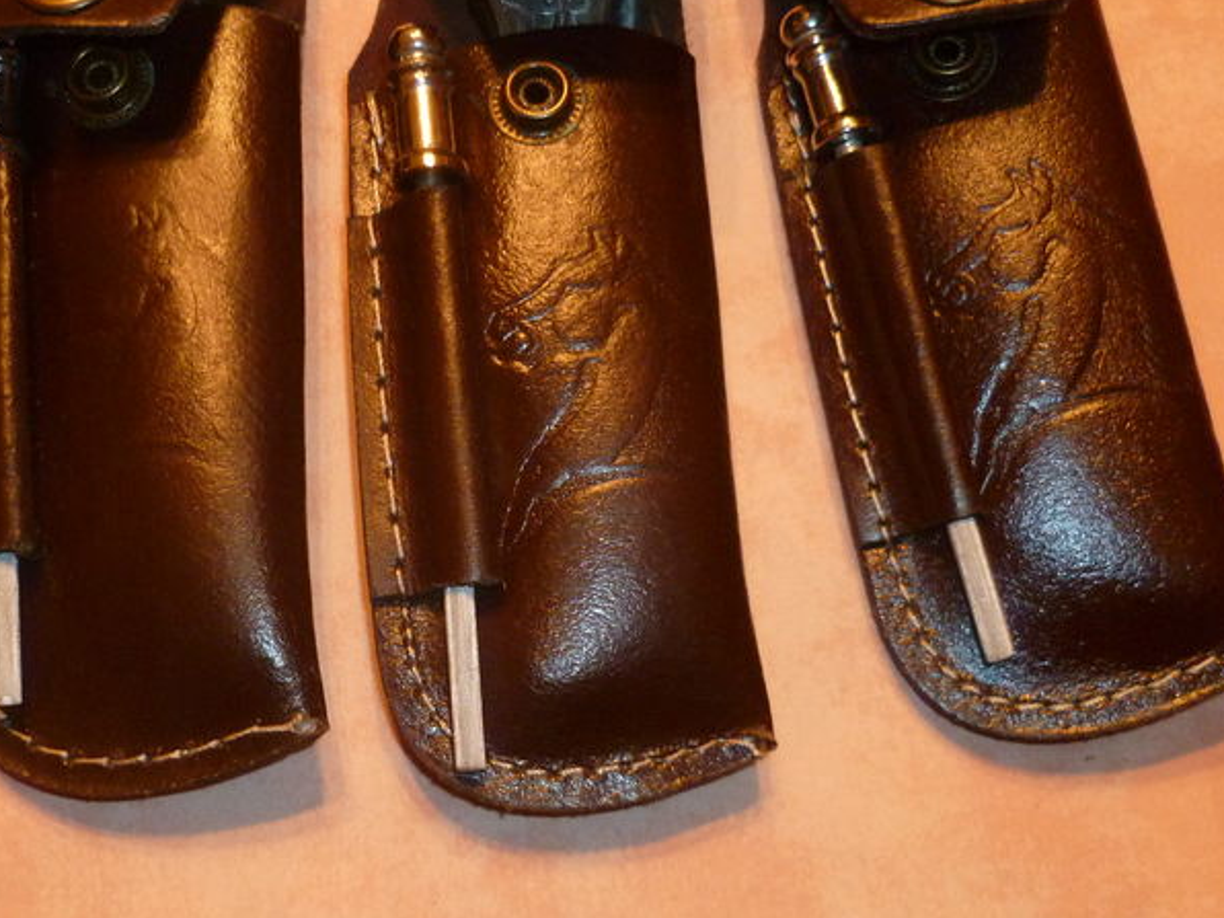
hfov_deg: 39.9
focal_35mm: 47
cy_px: 479
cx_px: 390
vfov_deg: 30.9
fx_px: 1662
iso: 250
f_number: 2.8
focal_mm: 5
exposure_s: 1/30
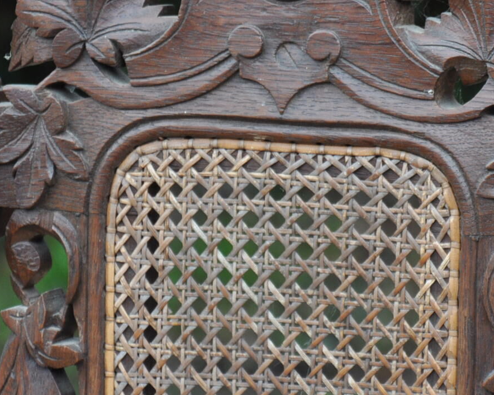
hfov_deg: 5.4
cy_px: 31
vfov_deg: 4.3
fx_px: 5236
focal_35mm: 358
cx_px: 504
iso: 400
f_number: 5.6
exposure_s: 1/125
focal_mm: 105
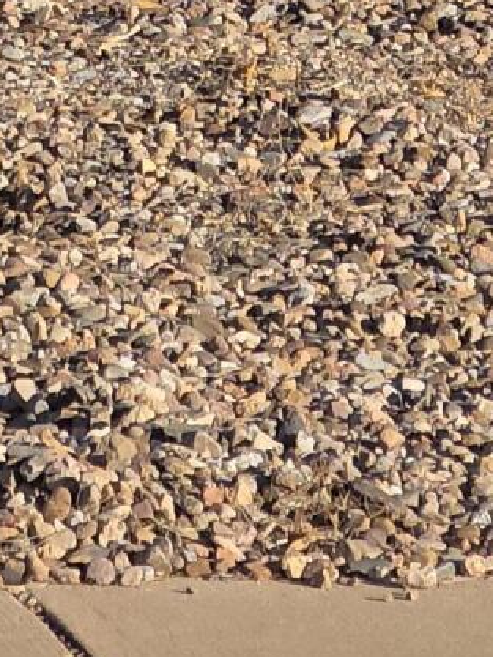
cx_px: -187
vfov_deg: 3.6
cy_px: -833
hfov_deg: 2.7
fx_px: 10458
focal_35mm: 551
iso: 32
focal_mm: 18.6
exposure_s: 1/477
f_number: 3.4
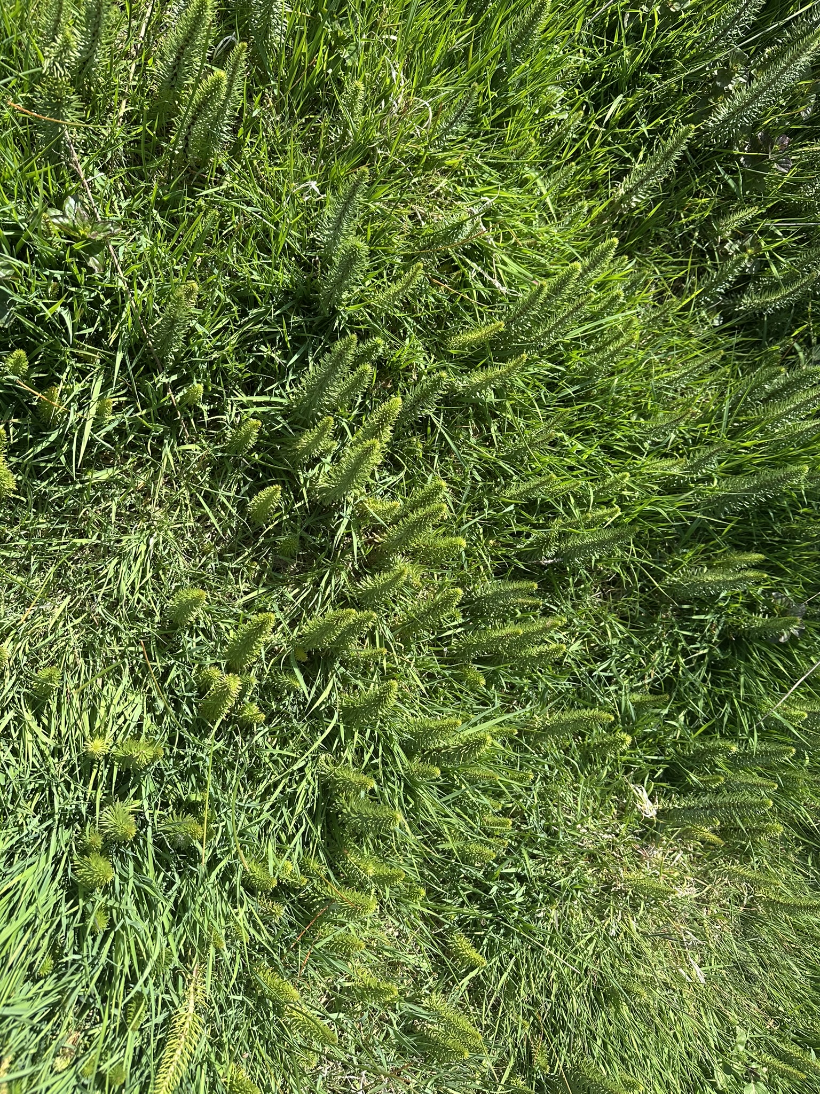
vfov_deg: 71.6
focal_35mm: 24
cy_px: 547
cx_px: 410
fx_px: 758
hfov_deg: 56.8
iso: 80
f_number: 1.78
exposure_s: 1/1751
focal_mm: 6.86
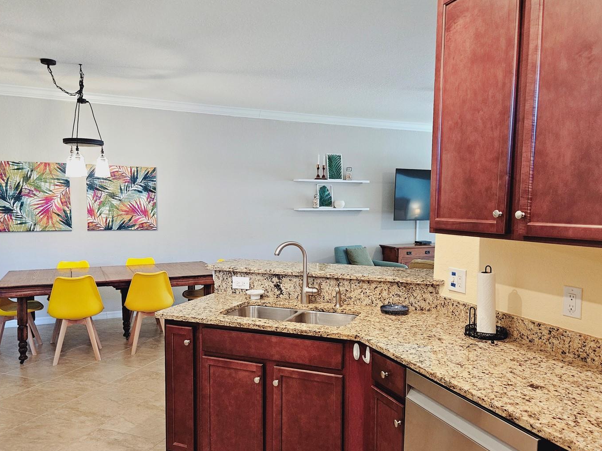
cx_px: 305
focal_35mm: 27
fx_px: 470
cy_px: 249
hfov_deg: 65.3
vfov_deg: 51.3
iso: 800
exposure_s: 1/120
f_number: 1.8
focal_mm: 5.4
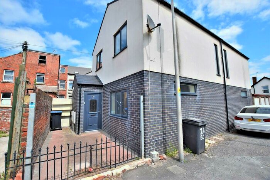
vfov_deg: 77.4
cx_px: 135
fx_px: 113
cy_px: 90
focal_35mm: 15
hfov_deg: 100.4
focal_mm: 10
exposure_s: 1/400
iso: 100
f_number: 5
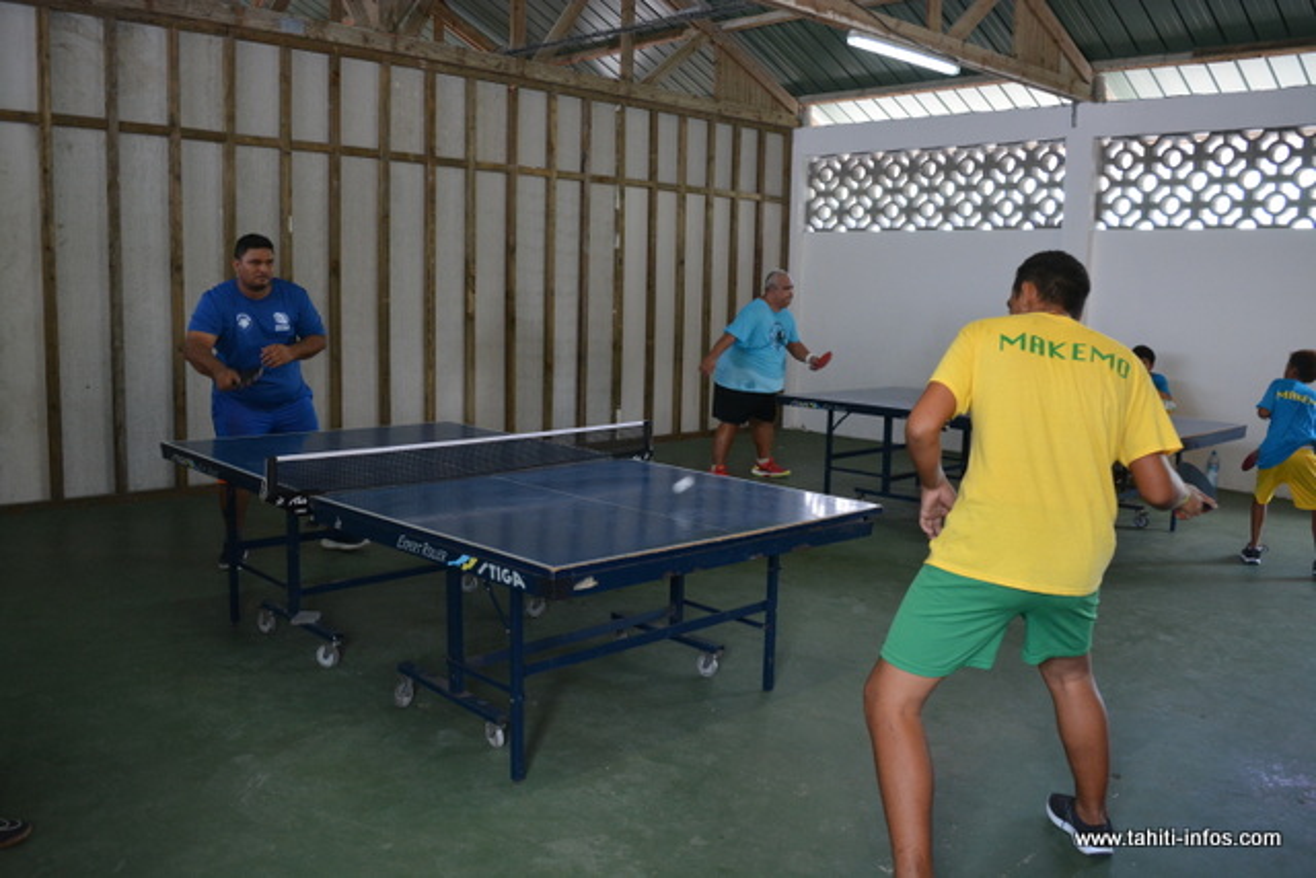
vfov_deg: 43.6
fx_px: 1097
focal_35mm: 30
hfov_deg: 61.9
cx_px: 658
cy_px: 439
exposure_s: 1/100
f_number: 5
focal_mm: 20
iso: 1000
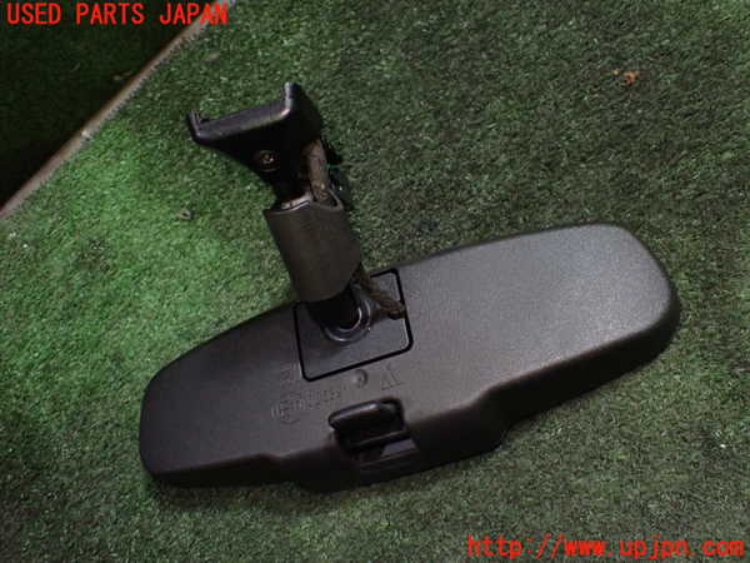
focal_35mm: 30
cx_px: 375
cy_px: 282
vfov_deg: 46.8
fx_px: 650
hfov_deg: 60.0
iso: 800
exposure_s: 1/100
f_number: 2.3
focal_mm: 5.4
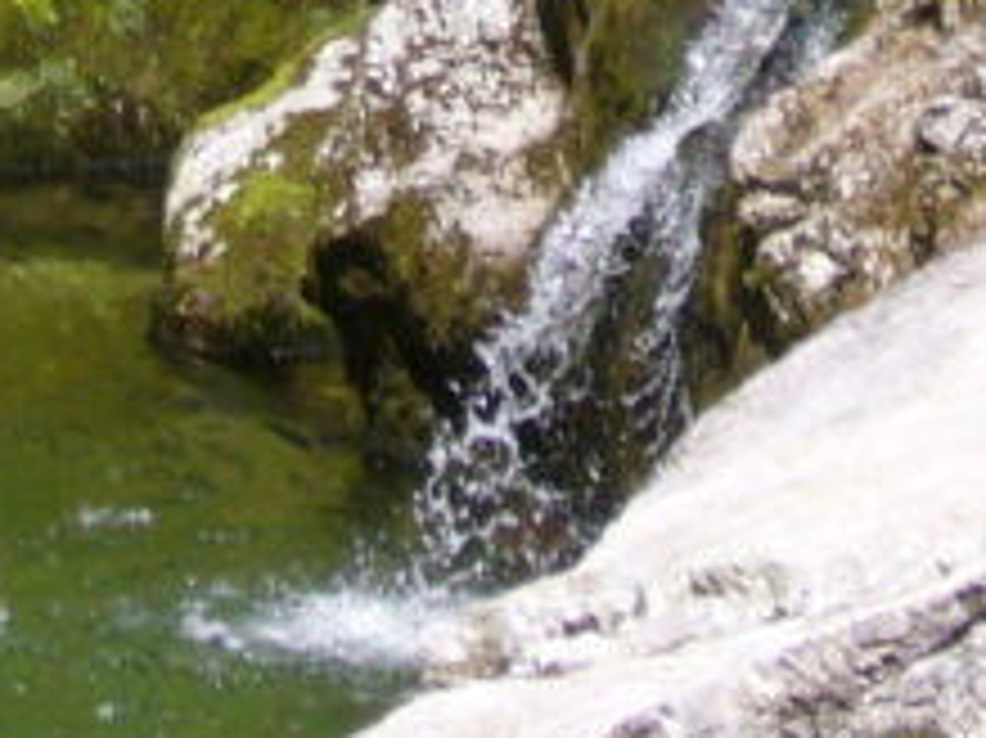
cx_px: 378
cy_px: -752
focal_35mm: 309
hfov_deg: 6.4
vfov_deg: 4.7
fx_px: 8797
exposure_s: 1/500
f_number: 3.9
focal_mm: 10.9
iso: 80
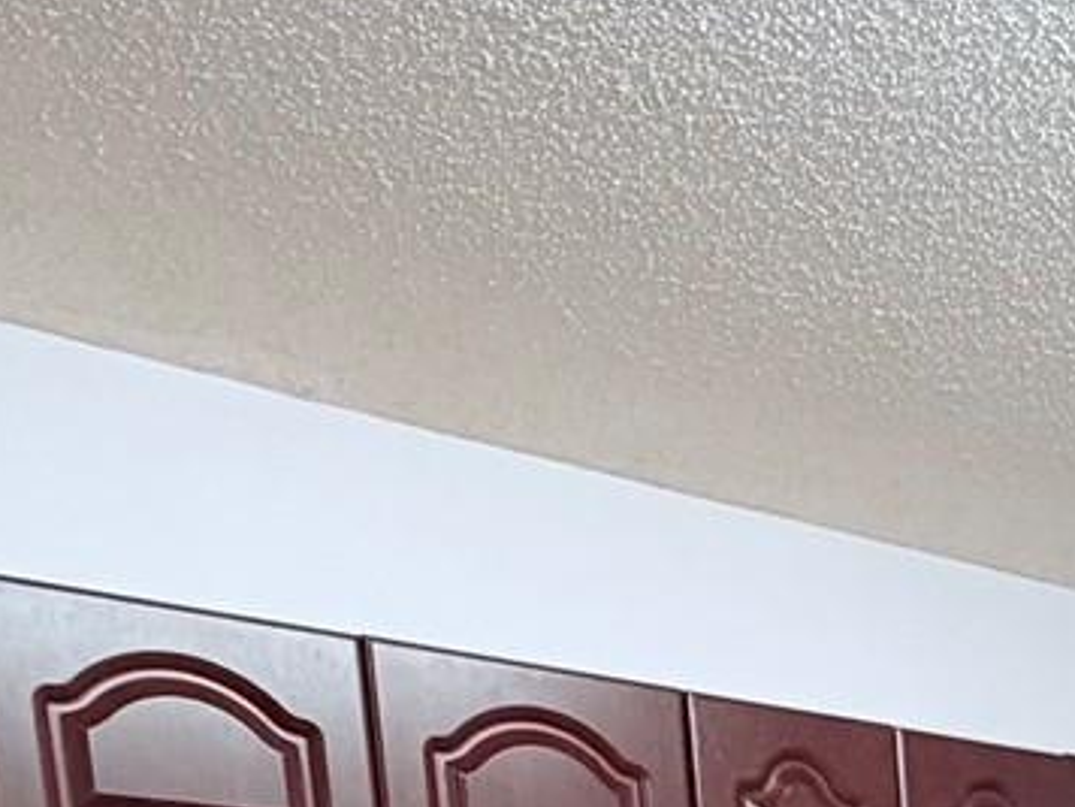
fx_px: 1956
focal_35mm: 63
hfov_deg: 26.3
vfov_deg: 18.0
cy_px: 1490
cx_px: 1383
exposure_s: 1/60
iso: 250
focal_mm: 2.22
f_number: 2.2
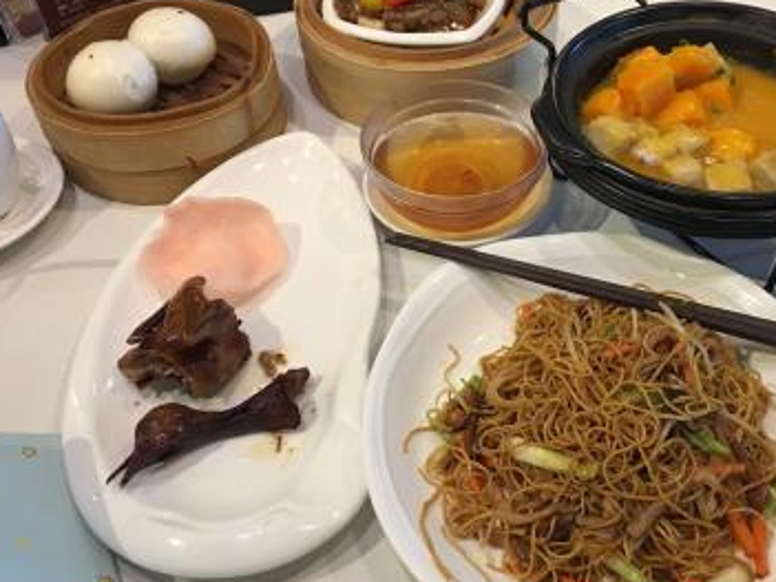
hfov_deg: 49.8
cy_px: 272
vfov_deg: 38.6
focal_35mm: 37
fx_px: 829
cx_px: 464
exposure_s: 1/17
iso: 100
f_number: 2.2
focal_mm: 4.15
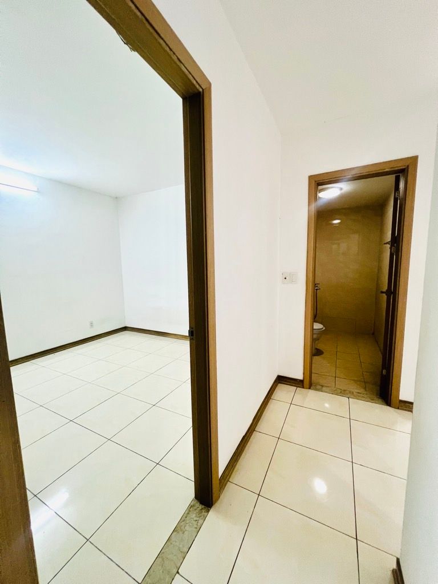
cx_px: 219
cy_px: 292
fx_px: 219
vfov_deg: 106.2
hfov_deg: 89.9
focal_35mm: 13
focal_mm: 1.57
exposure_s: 1/50
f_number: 1.8
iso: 200
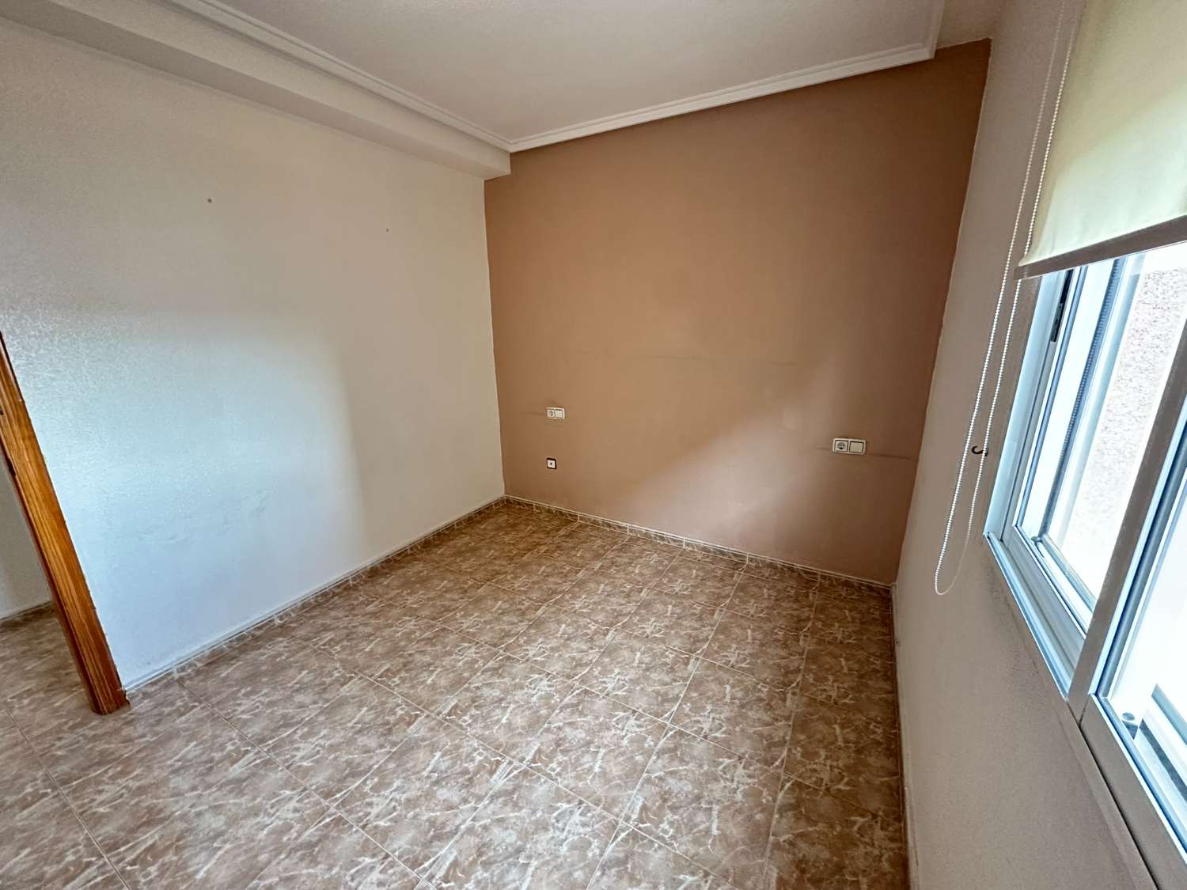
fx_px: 480
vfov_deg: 85.7
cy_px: 445
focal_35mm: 14
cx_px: 594
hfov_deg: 102.1
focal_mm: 2.22
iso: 640
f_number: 2.2
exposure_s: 1/50
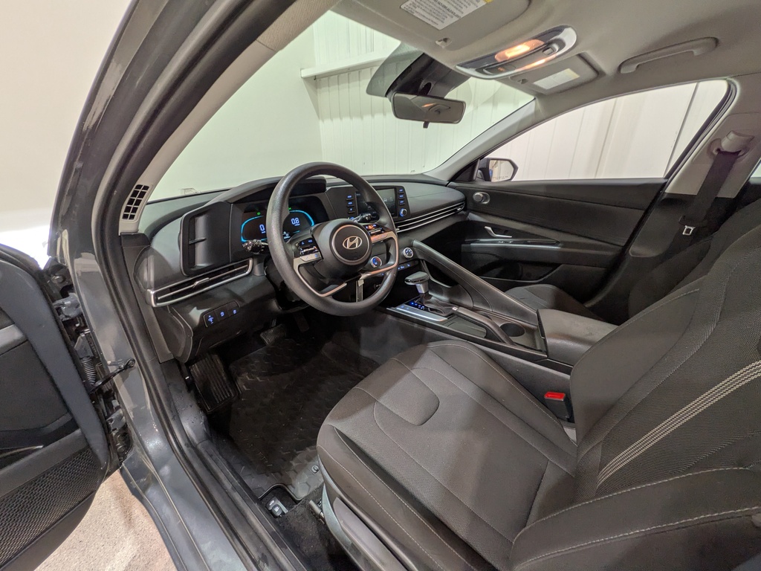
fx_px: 308
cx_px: 380
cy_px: 286
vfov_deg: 85.7
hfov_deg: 102.1
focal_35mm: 14
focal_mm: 1.83
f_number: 2.2
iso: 48
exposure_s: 1/30
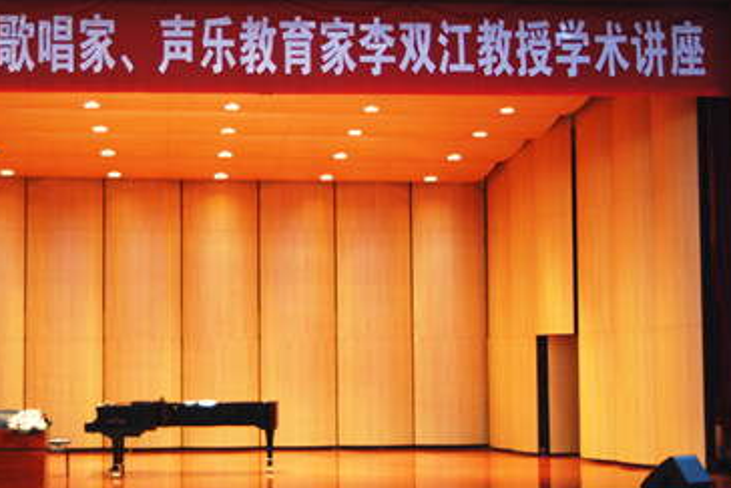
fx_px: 1341
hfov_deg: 30.2
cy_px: 251
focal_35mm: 66
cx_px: 235
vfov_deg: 20.6
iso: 800
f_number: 4
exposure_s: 1/30
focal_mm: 32
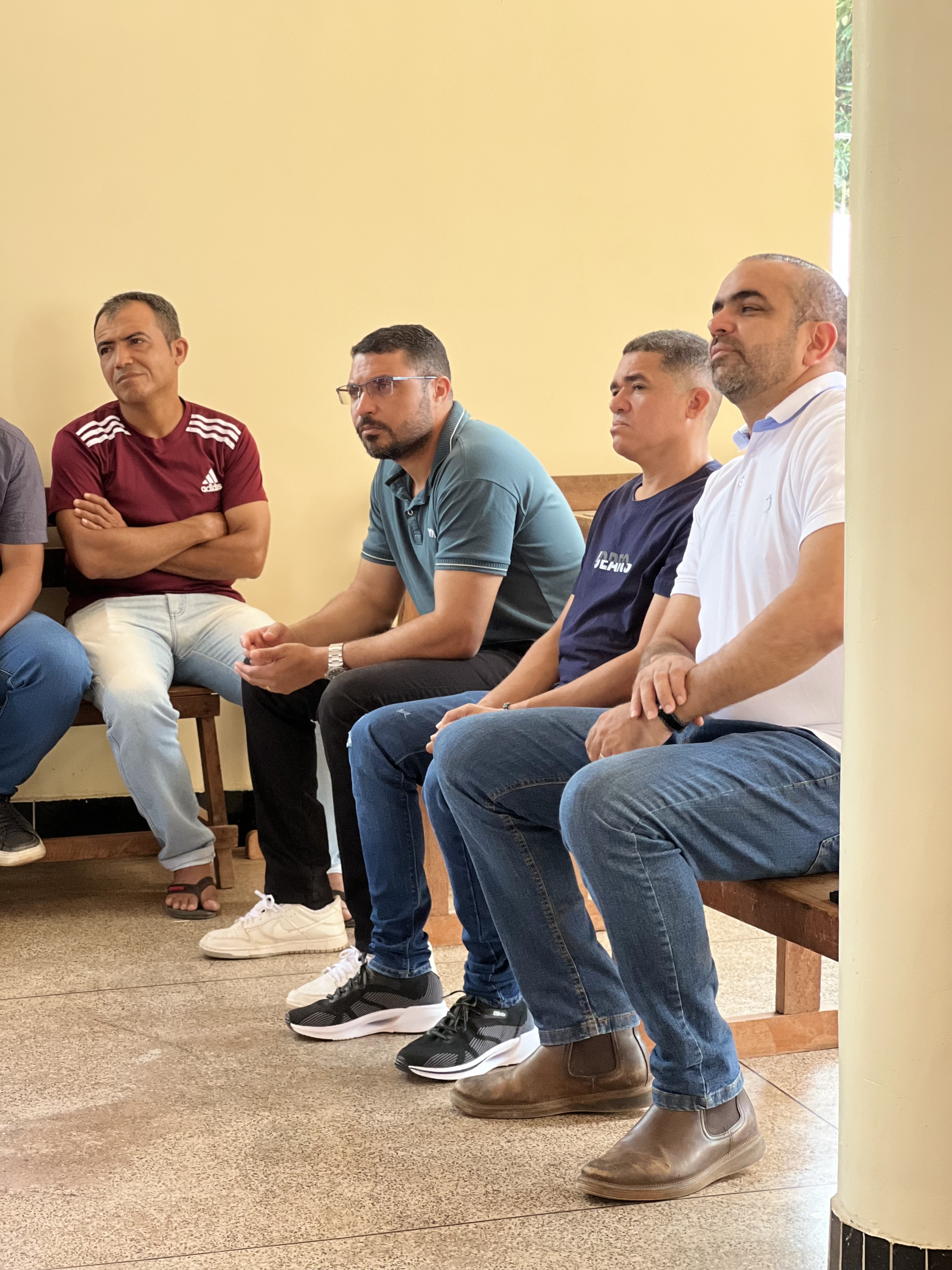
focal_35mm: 77
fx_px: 2824
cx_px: 476
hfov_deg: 19.1
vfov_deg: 25.3
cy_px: 635
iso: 250
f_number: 2.8
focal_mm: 9
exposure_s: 1/121
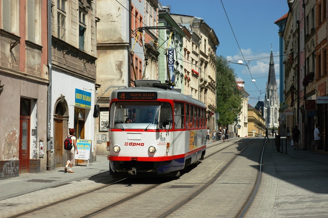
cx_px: 164
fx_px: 628
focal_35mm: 69
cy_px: 109
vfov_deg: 19.7
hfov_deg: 29.3
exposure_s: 1/800
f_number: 8
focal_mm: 46
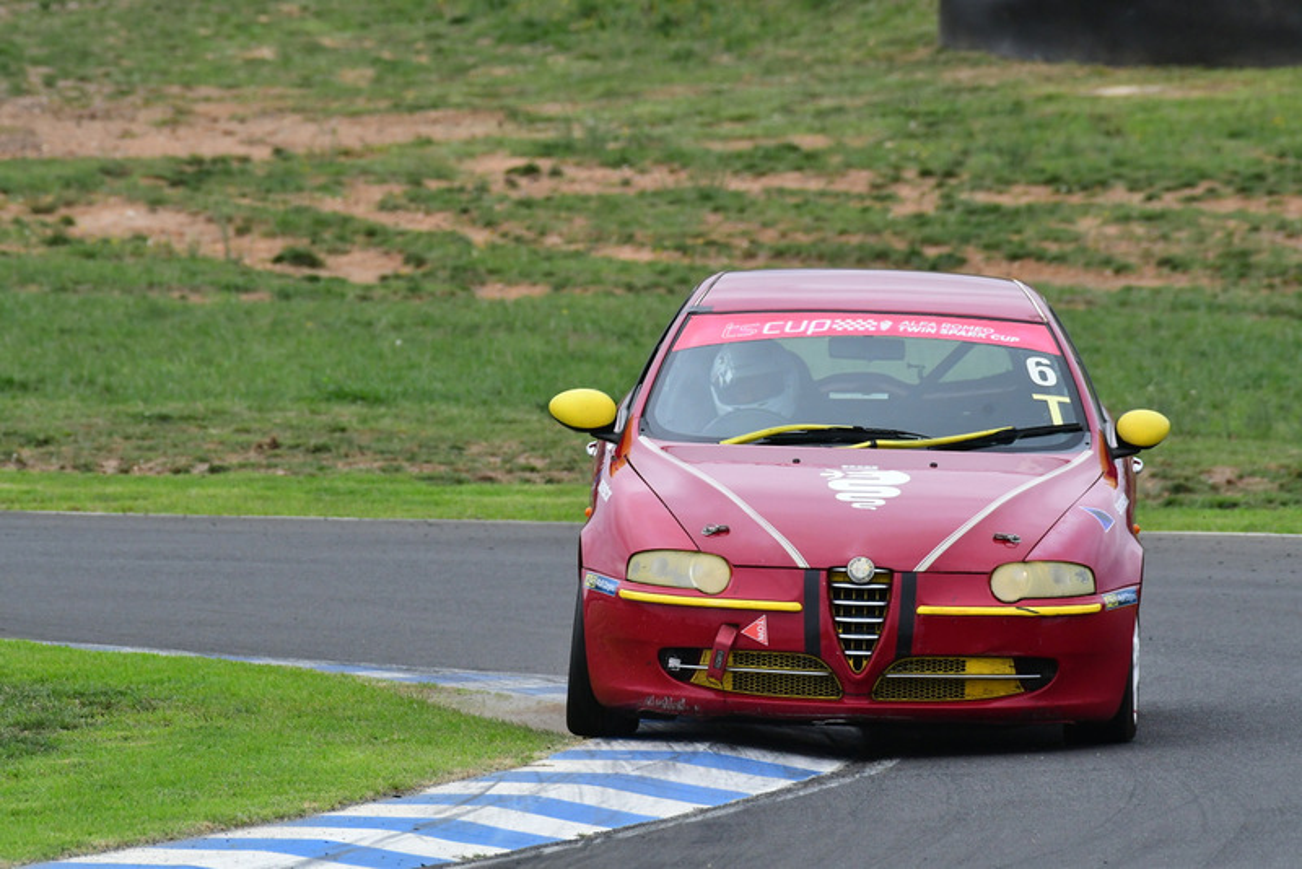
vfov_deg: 1.8
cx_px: 651
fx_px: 27133
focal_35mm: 750
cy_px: 434
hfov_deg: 2.7
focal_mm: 500
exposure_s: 1/640
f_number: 11
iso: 1250
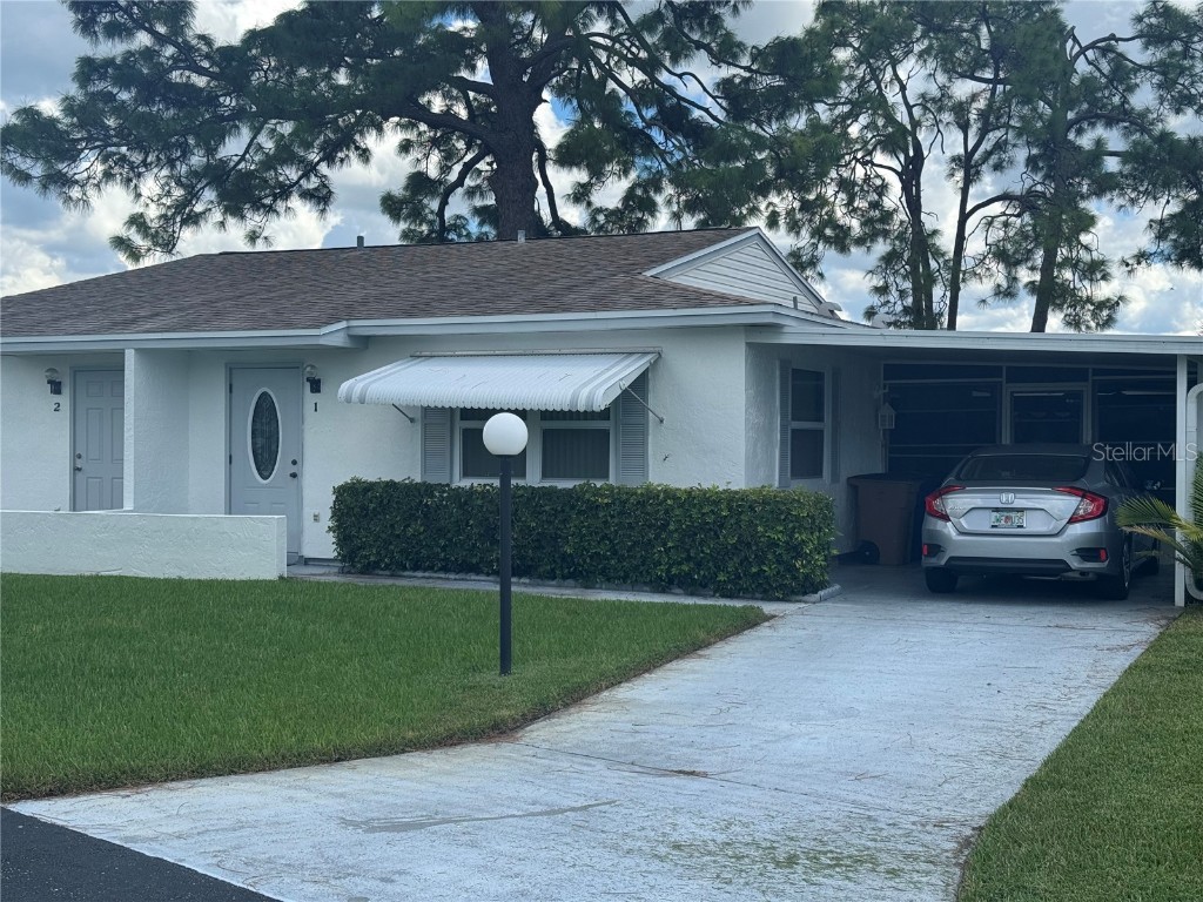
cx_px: 602
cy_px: 451
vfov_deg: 30.3
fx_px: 1668
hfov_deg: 39.7
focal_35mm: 48
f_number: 1.78
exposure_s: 1/3257
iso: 64
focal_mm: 6.76
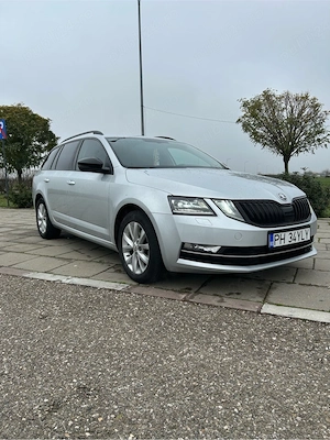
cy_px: 220
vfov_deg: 67.3
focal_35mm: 26
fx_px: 330
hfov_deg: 53.1
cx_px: 165
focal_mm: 5.7
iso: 50
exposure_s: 1/1724
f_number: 1.5
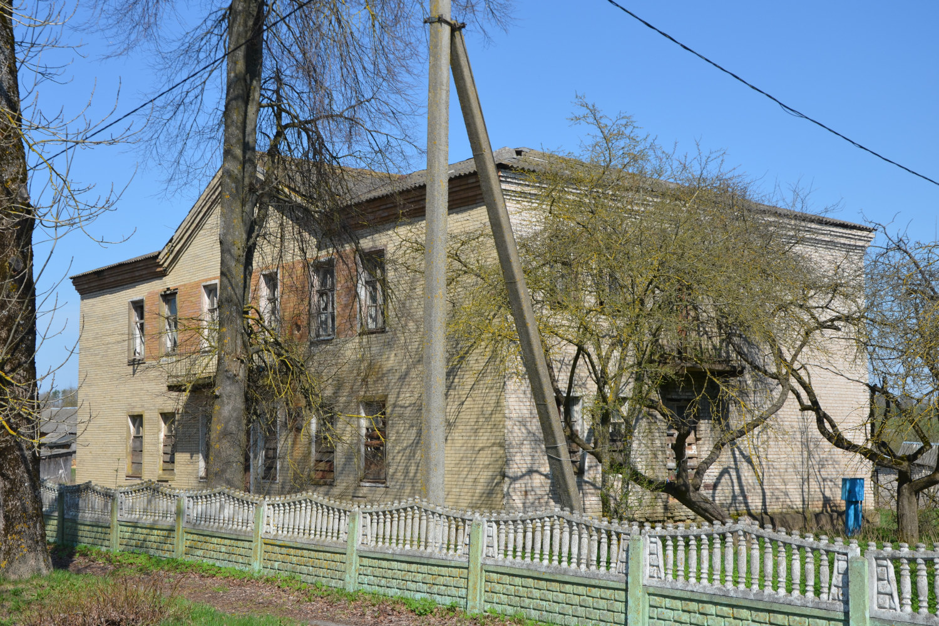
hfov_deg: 43.6
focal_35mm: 45
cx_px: 470
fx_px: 1174
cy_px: 313
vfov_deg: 29.9
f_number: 8
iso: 100
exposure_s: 1/250
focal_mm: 30
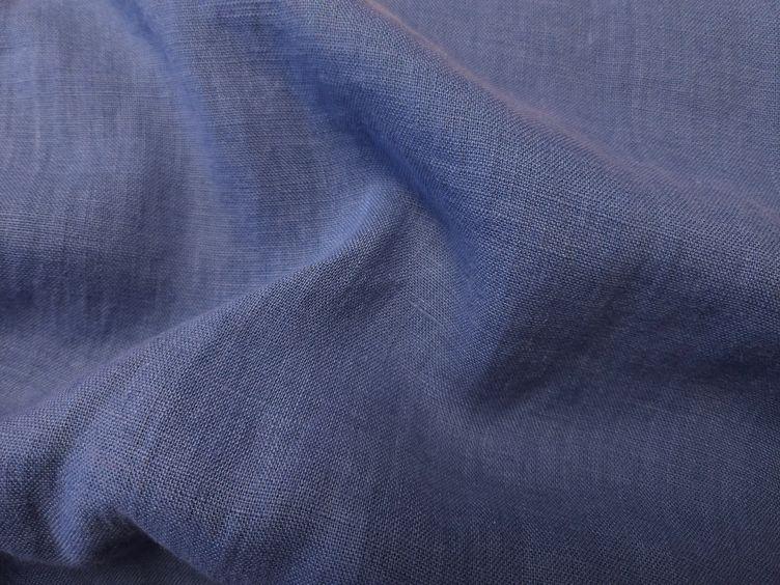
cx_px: 390
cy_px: 292
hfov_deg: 71.6
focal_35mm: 24
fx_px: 541
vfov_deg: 56.8
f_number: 1.8
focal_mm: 5
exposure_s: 1/45
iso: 100
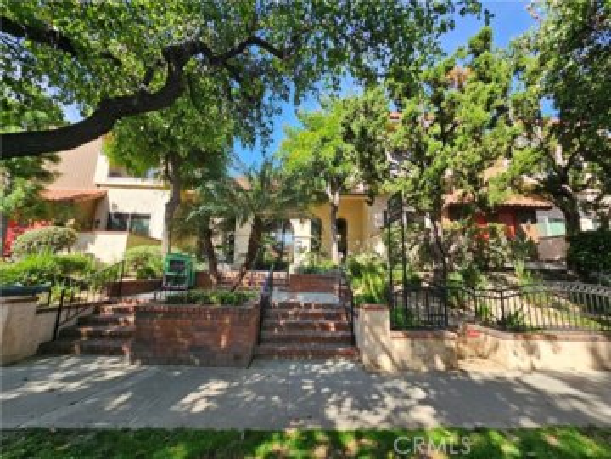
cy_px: 230
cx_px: 306
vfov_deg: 89.9
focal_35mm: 13
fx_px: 229
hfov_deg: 106.2
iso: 50
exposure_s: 1/593
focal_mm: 2.2
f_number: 2.2
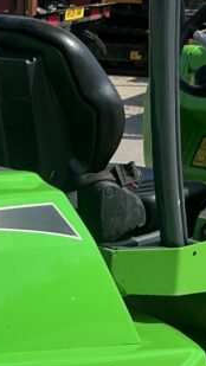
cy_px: 407
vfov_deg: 20.1
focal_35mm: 101
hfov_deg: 11.6
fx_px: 980
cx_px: -72
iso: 25
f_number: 1.8
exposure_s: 1/1342
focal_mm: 3
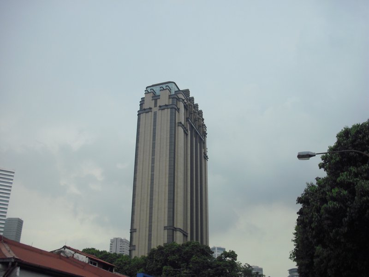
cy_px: 138
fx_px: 405
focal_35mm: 38
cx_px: 184
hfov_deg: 49.0
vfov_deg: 37.7
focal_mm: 6.2
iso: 100
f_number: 8
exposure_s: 1/200
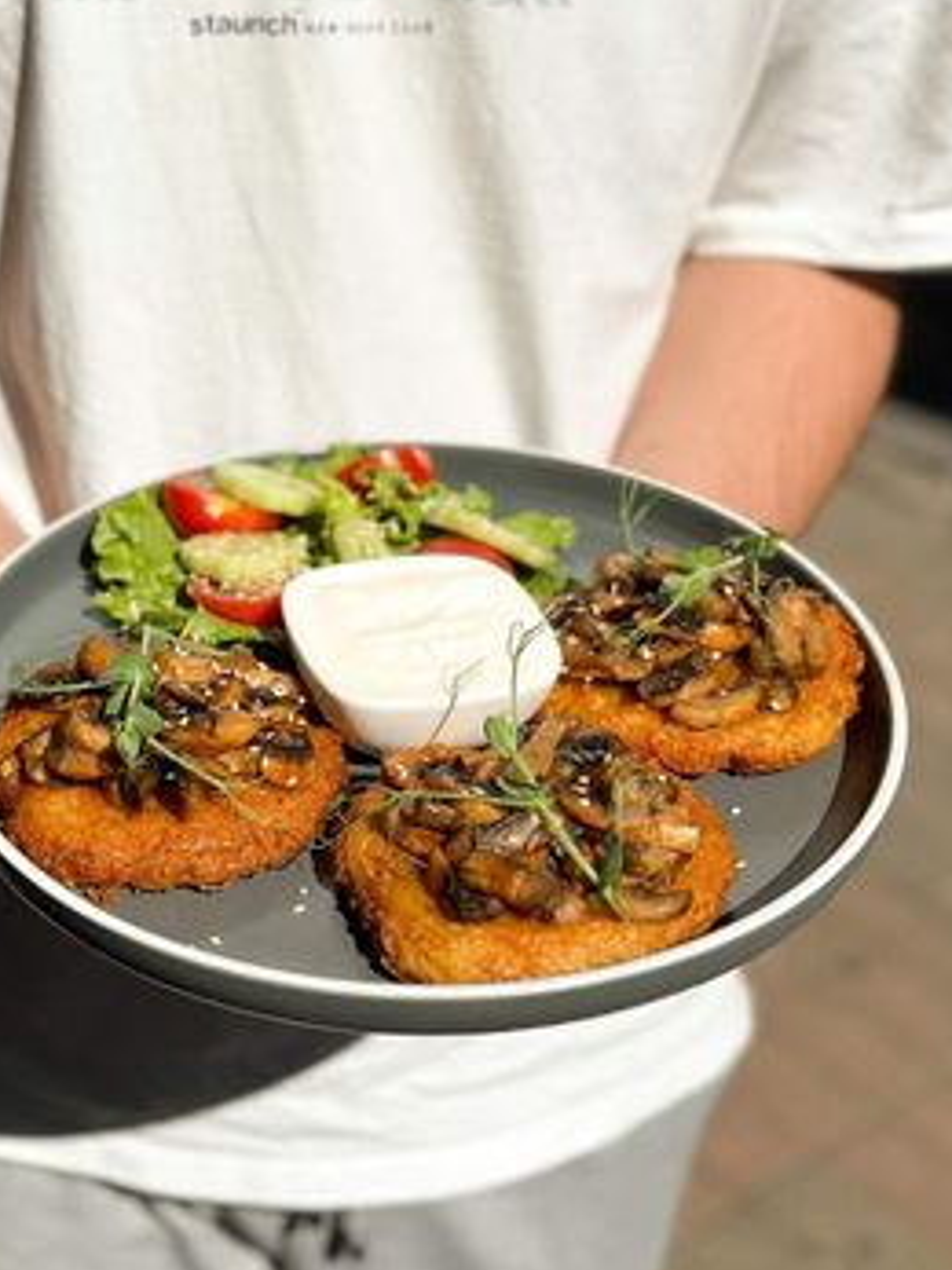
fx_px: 2165
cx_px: 399
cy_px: 675
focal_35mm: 59
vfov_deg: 32.7
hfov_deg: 24.8
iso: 100
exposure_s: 1/16000
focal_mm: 6.86
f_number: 1.8
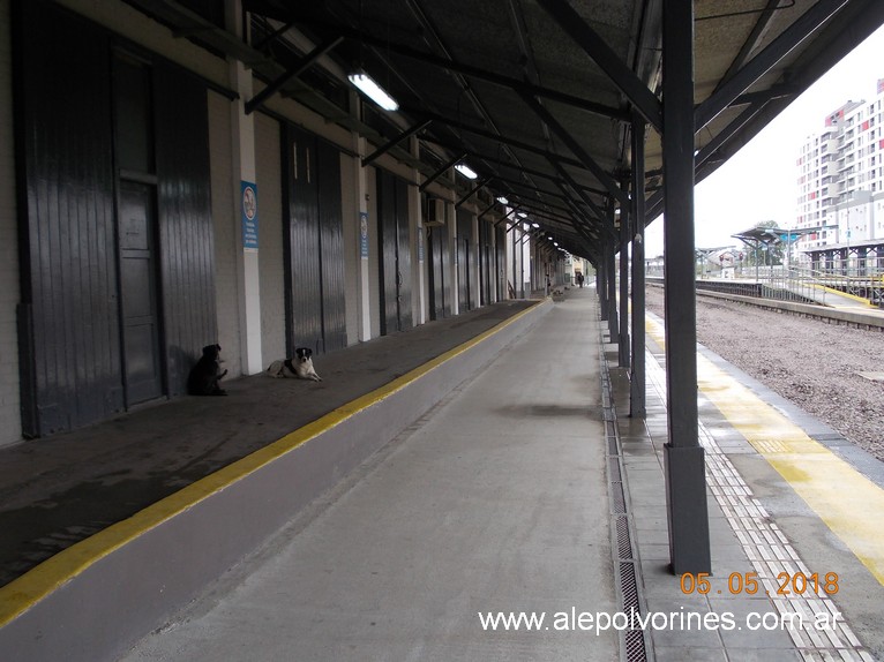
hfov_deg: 49.0
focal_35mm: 38
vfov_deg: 37.7
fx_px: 970
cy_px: 331
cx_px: 442
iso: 80
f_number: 3.1
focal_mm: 5.3
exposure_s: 1/100
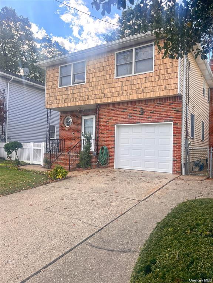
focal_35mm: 26
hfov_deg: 53.1
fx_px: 213
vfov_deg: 67.3
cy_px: 142
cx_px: 106
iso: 50
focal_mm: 5.1
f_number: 1.6
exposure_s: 1/920
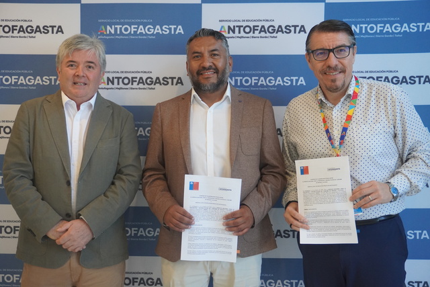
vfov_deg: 29.9
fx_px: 538
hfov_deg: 43.6
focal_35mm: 45
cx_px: 215
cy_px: 144
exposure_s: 1/160
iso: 2000
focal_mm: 30
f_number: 5
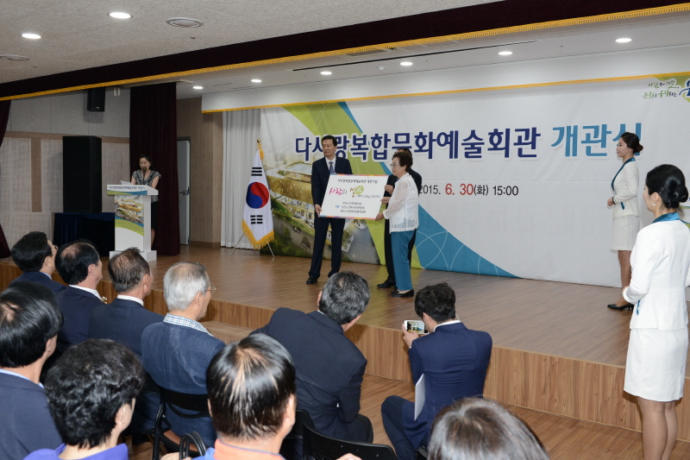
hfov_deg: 54.4
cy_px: 230
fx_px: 671
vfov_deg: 37.8
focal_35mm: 35
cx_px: 345
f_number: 6.3
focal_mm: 35
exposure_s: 1/125
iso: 1250
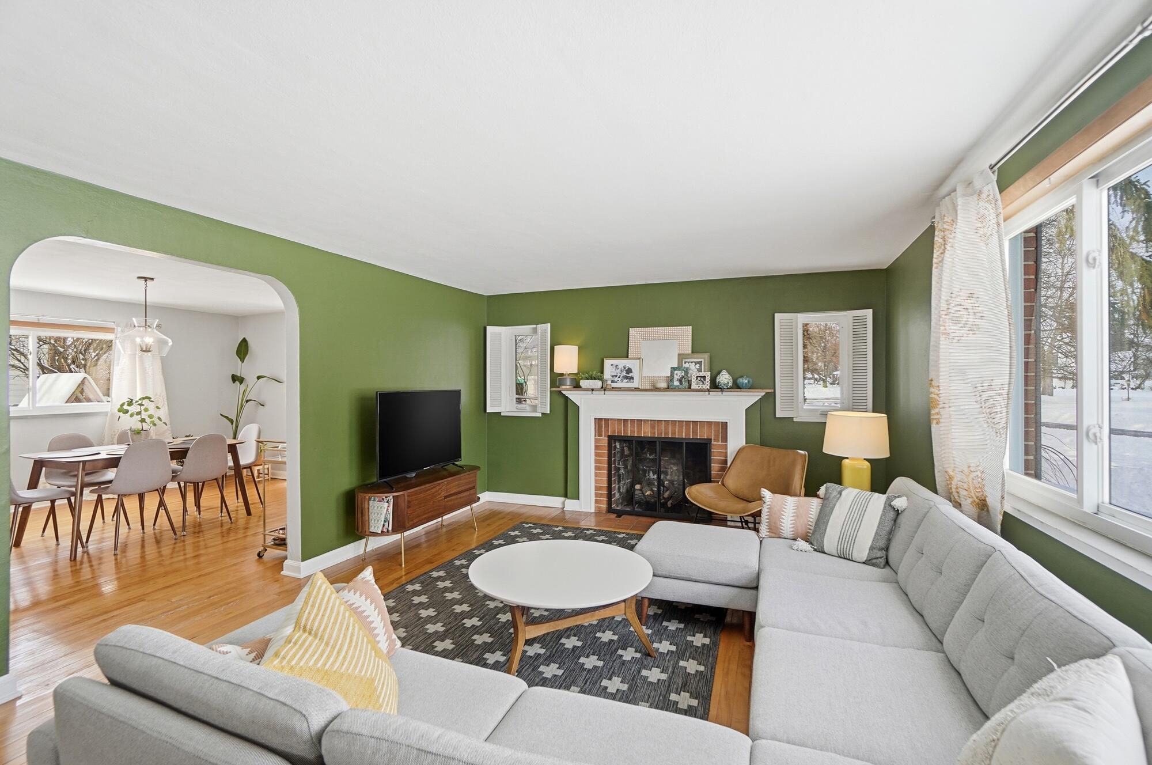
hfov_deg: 100.5
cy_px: 382
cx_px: 576
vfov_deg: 77.2
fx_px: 479
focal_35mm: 15
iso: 100
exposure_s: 1/800
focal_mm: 10
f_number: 4
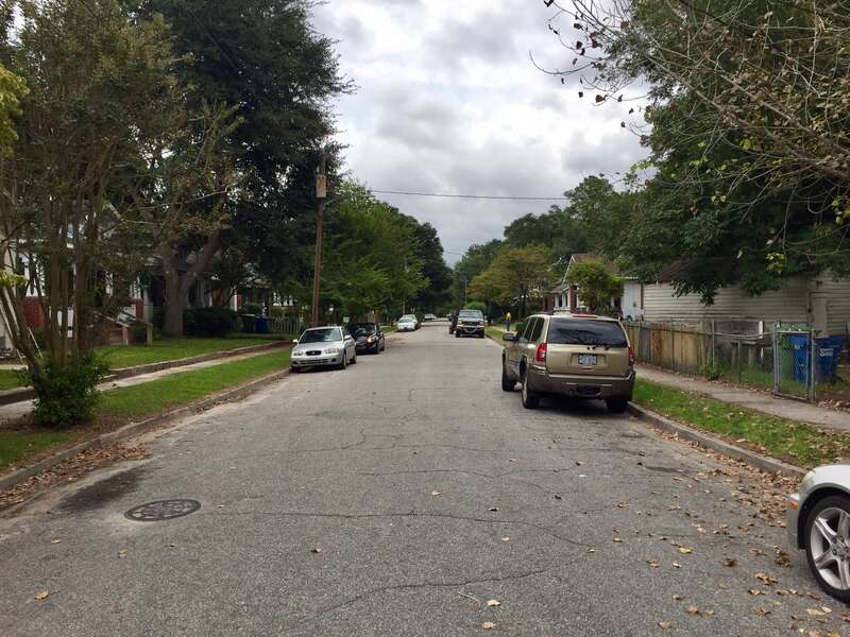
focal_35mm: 29
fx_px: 712
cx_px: 425
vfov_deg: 48.2
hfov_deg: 61.7
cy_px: 318
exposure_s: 1/1068
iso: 32
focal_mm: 4.15
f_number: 2.2
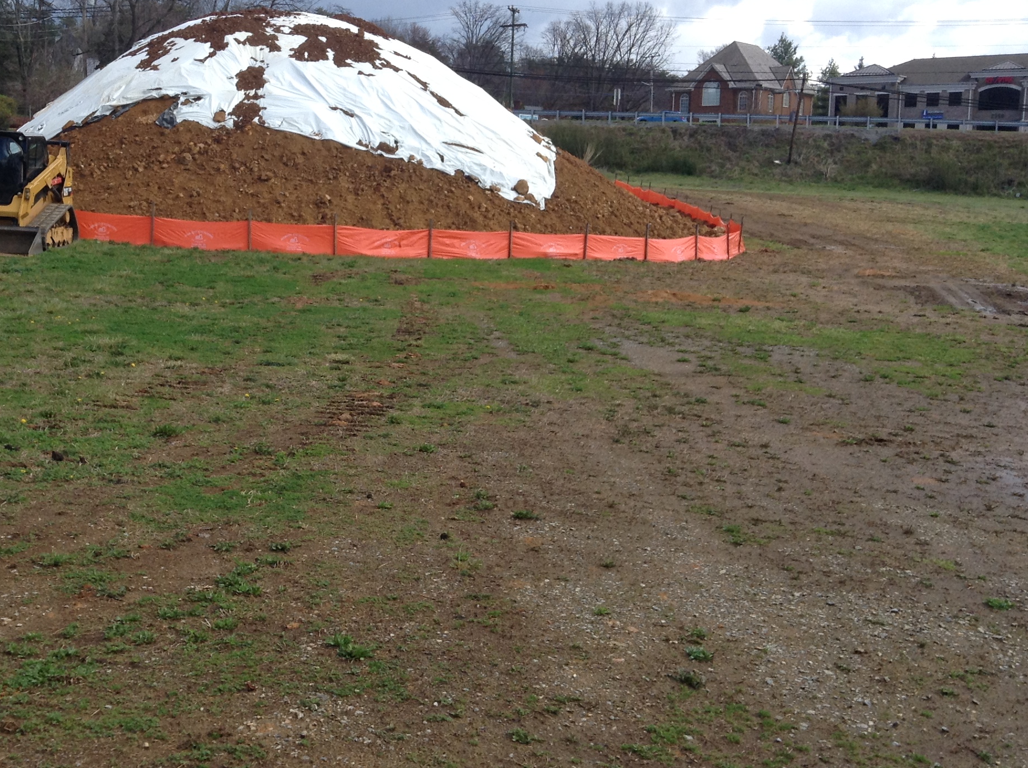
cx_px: 366
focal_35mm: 46
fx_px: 1364
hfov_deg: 40.9
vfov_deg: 31.4
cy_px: 390
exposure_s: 1/698
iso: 25
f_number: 2.4
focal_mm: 3.3
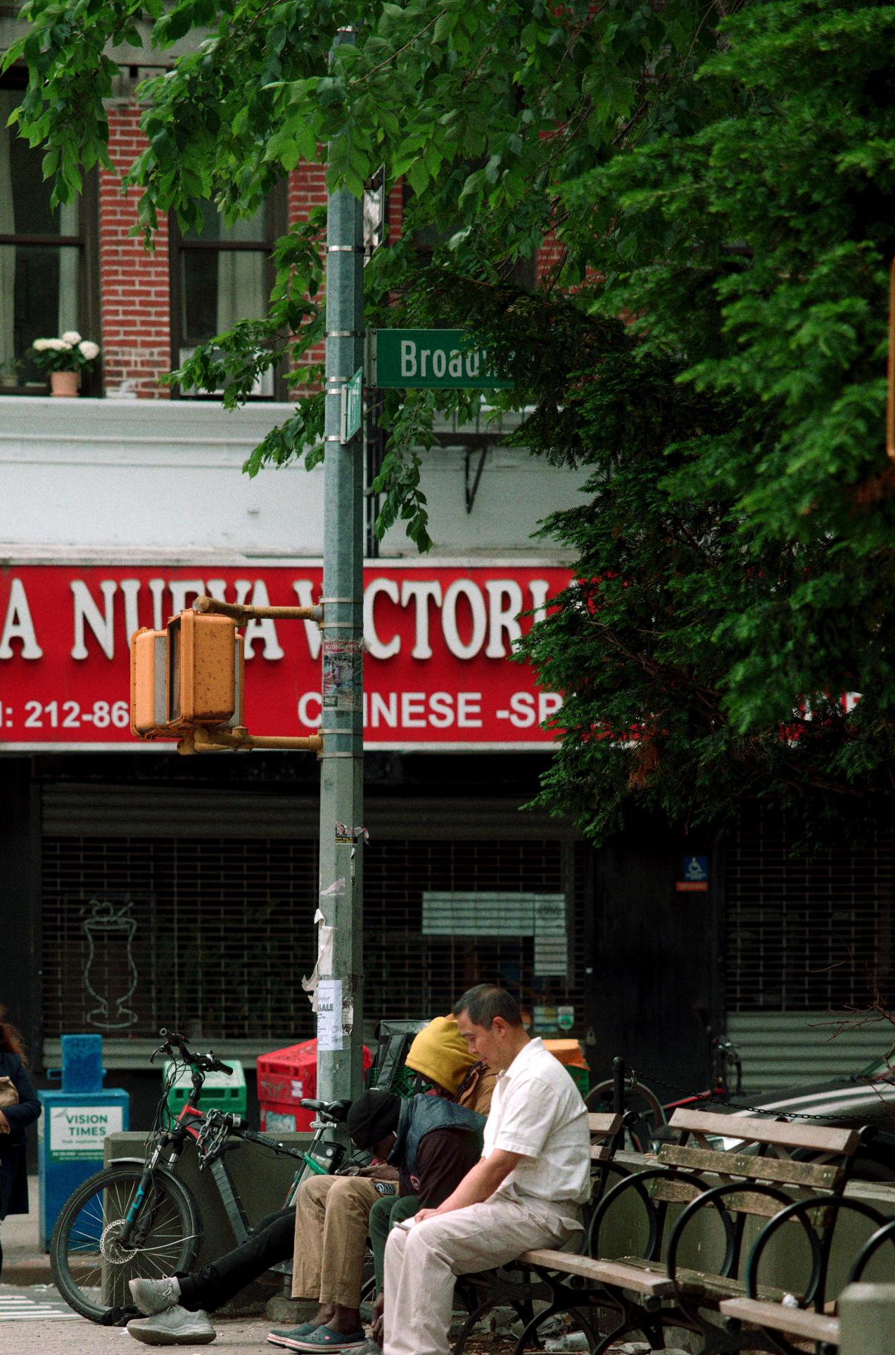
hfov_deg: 8.1
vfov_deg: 12.2
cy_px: 1045
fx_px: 6343
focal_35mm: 169
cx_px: 350
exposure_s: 1/250
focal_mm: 105
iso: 100
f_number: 3.2
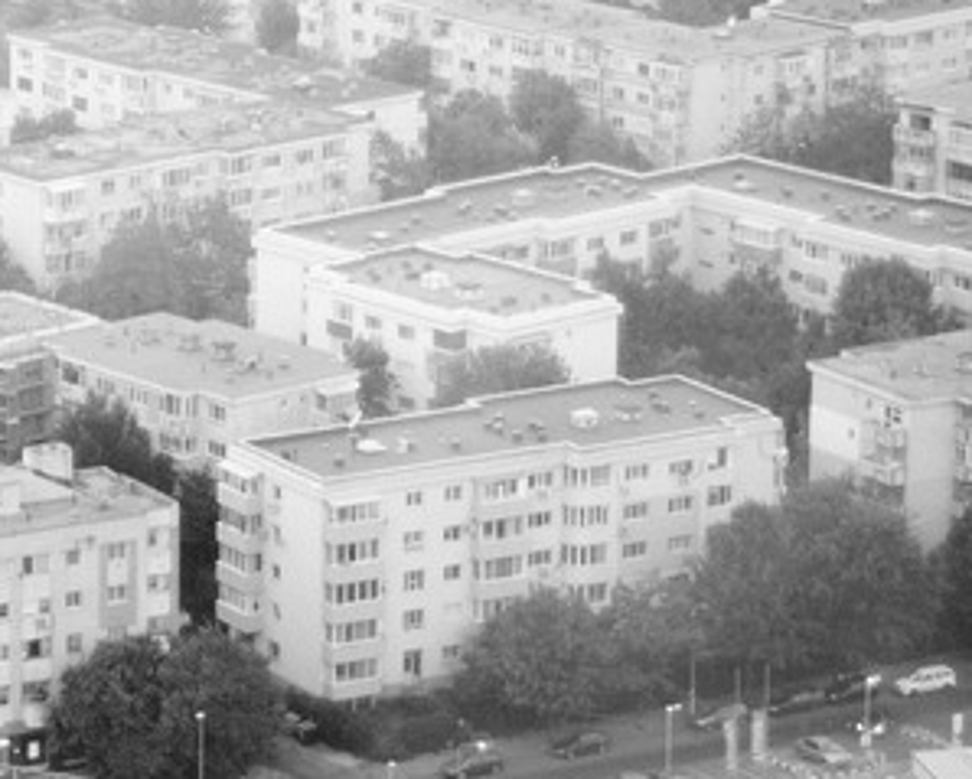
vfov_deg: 8.1
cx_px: -192
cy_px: -33
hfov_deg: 10.1
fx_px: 5442
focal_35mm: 189
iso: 800
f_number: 1.8
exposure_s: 1/320
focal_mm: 50
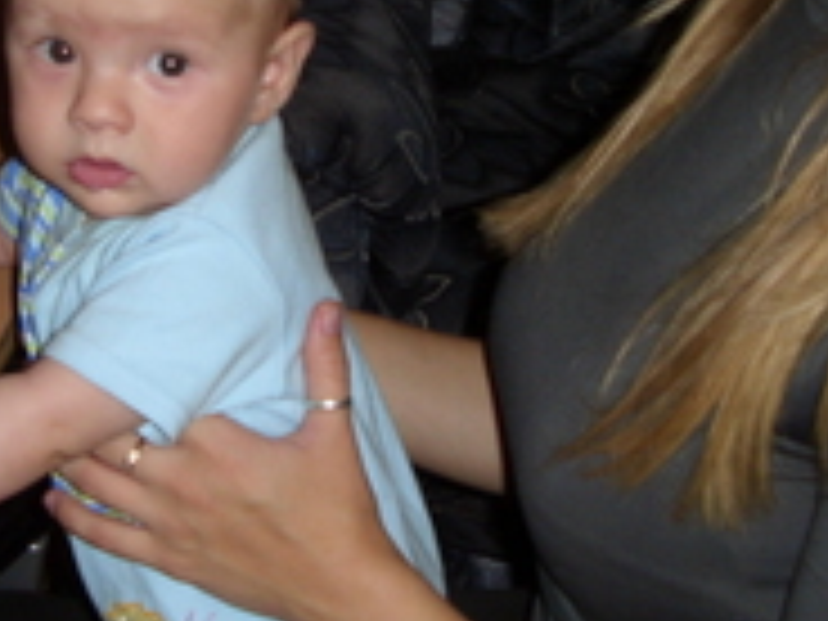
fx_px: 1818
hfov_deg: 25.5
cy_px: 180
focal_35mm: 76
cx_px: 256
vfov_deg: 19.3
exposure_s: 1/30
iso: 50
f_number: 3.5
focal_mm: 6.3
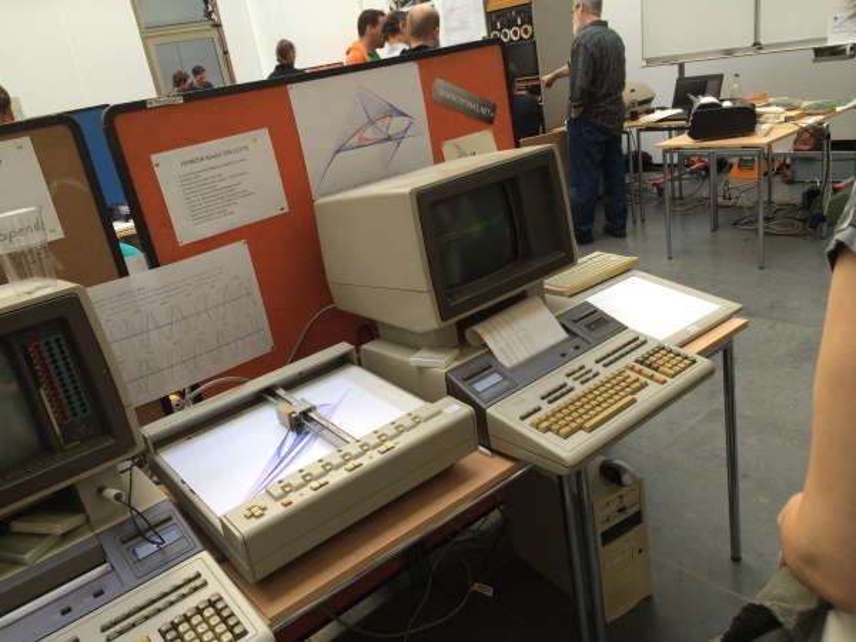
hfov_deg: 60.0
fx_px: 742
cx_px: 428
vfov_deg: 46.8
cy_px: 321
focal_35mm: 30
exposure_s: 1/60
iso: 40
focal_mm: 4.12
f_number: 2.2
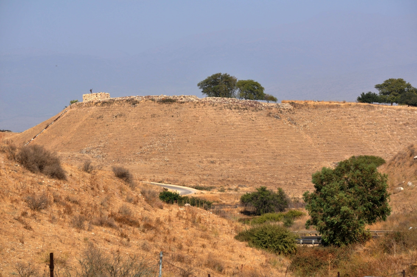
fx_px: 2014
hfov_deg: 11.8
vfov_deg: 7.9
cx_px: 208
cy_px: 138
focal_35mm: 174
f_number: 7.1
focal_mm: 116
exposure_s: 1/800
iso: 200
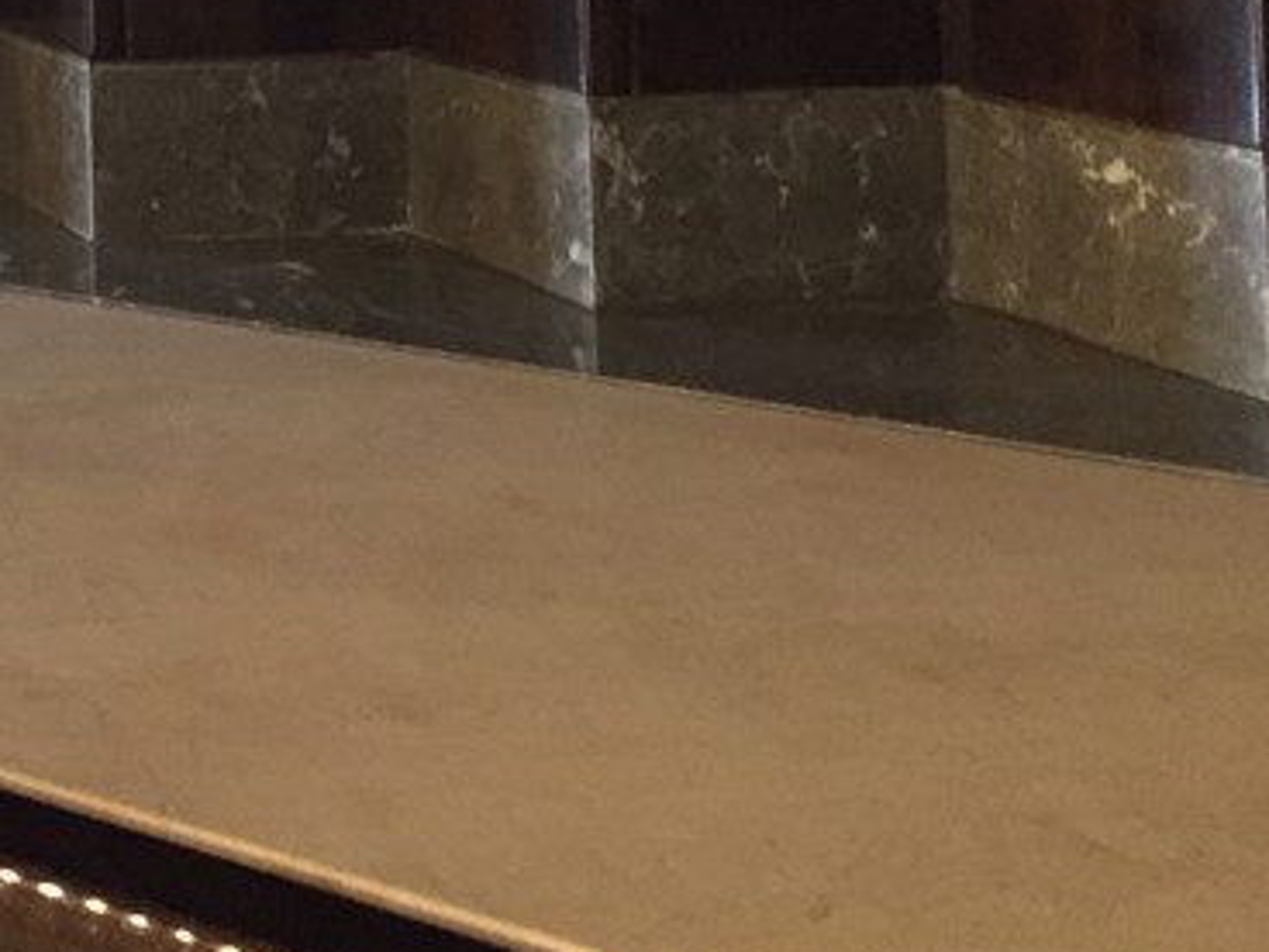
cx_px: -193
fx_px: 3006
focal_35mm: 82
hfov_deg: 22.3
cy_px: -359
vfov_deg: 16.7
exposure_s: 1/30
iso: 200
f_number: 2.2
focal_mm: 4.15
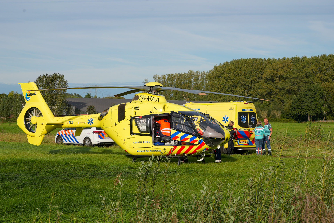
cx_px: 167
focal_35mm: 78
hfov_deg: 26.0
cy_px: 112
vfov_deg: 17.5
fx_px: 724
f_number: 10
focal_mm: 78
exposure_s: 1/250
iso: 160
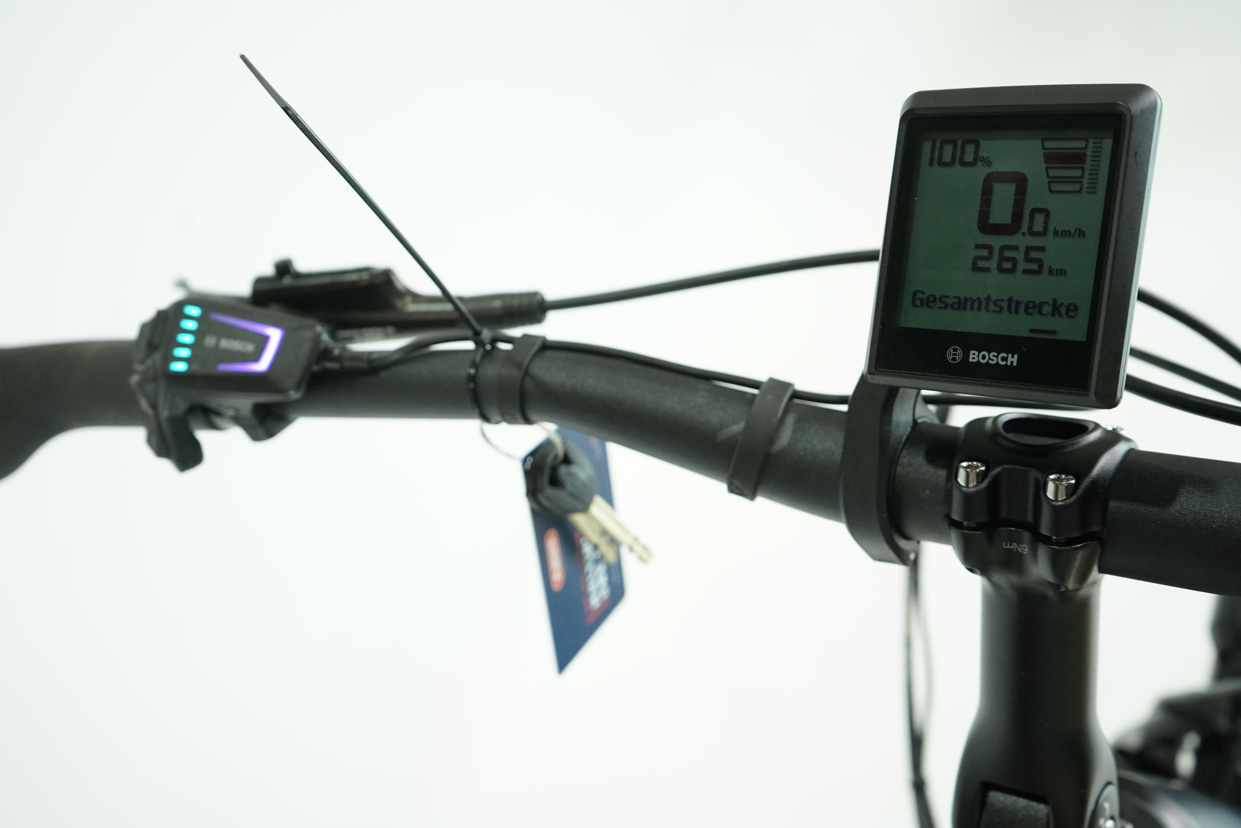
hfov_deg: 50.7
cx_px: 620
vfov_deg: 35.1
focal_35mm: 38
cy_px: 414
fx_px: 1310
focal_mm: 38
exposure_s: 1/200
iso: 2500
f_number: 5
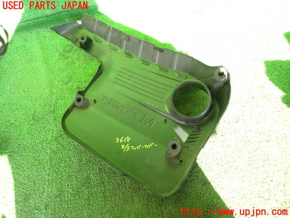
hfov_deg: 69.4
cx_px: 145
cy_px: 109
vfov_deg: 54.9
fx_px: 209
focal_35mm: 25
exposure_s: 1/60
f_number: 2
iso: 100
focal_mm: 4.5
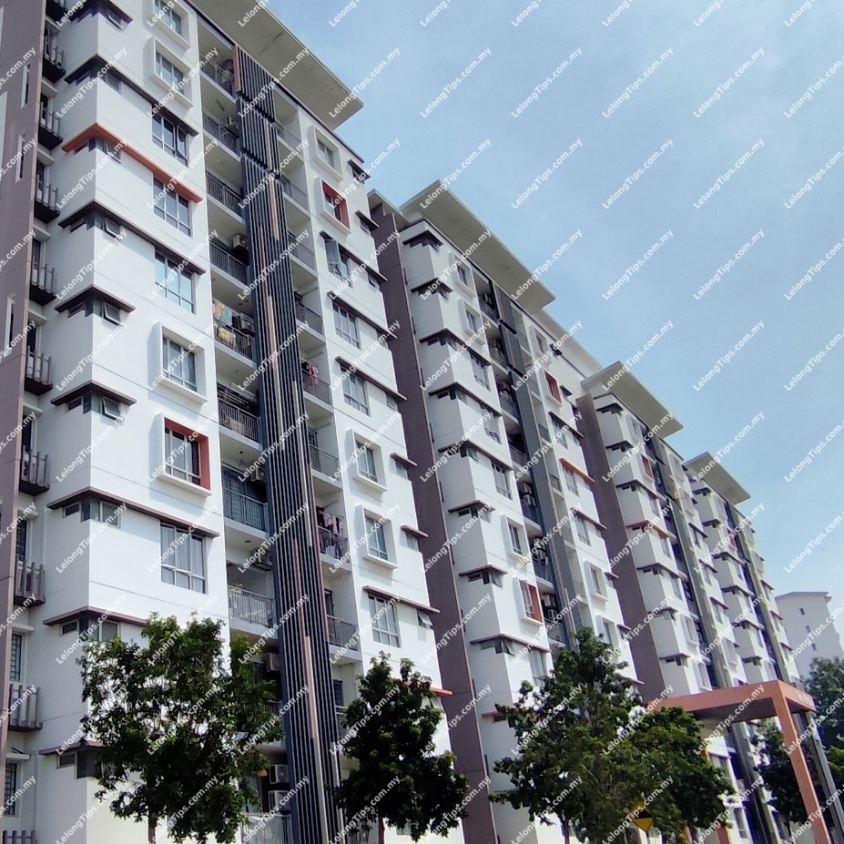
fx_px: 883
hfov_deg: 48.8
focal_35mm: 32
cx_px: 193
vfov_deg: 51.0
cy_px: 375
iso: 50
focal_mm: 1.65
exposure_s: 1/3501
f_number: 2.2
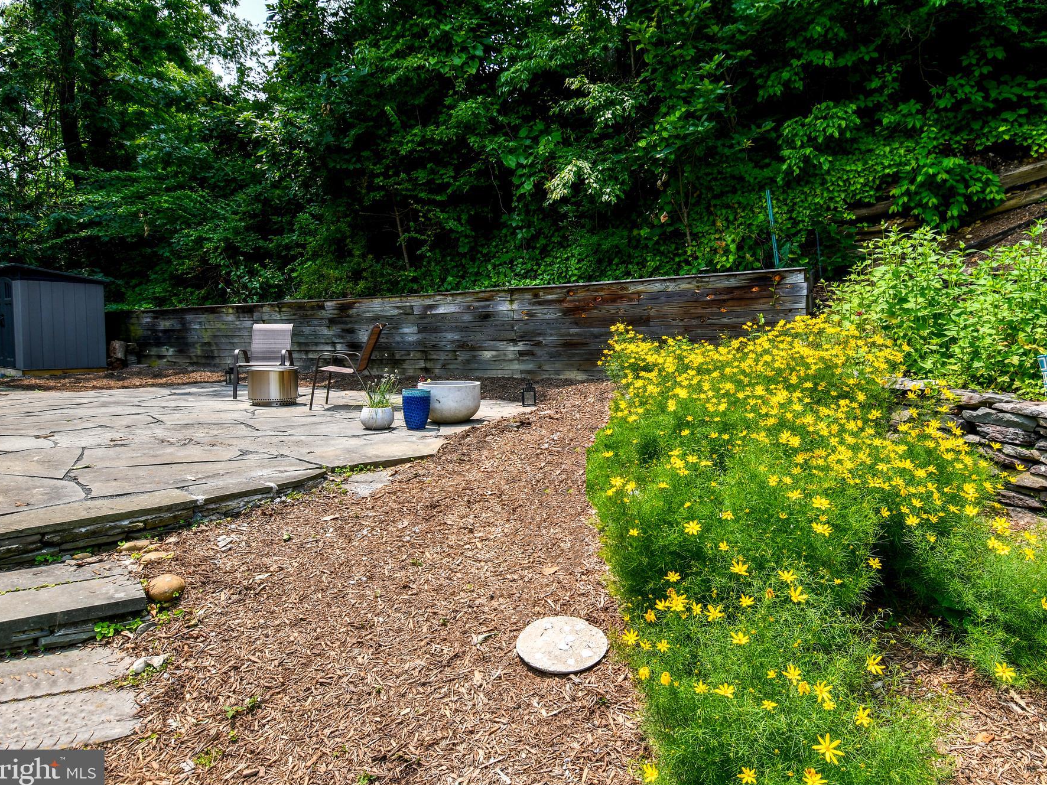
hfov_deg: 81.5
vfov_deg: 66.0
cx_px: 578
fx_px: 605
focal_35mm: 20
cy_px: 390
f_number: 8
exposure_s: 1/250
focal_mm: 12
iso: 125
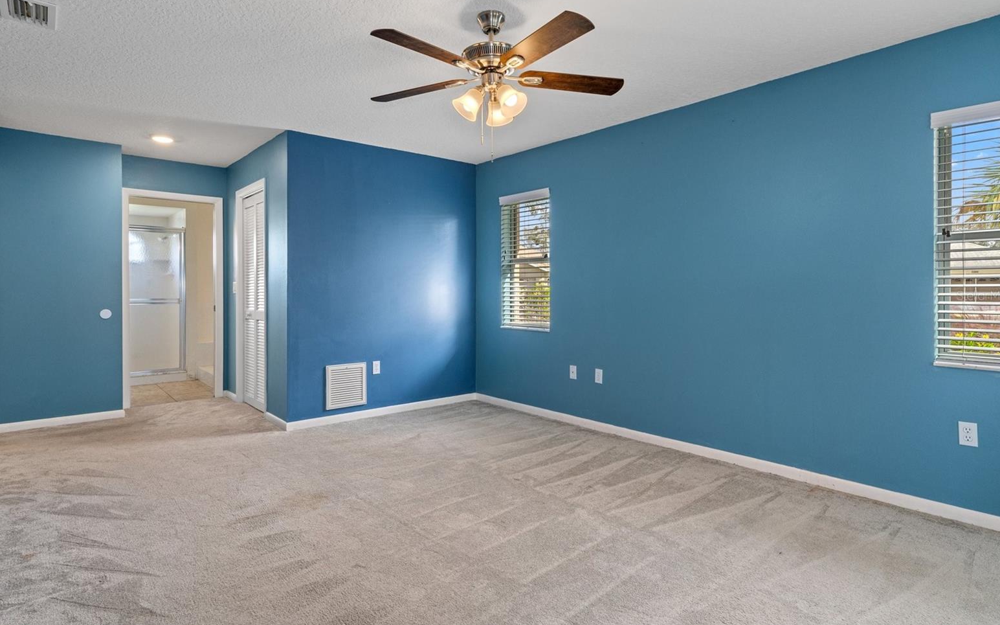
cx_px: 496
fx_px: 518
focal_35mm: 19
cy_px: 295
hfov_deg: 88.0
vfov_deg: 62.2
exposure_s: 1/1.67
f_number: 8
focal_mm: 12
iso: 320
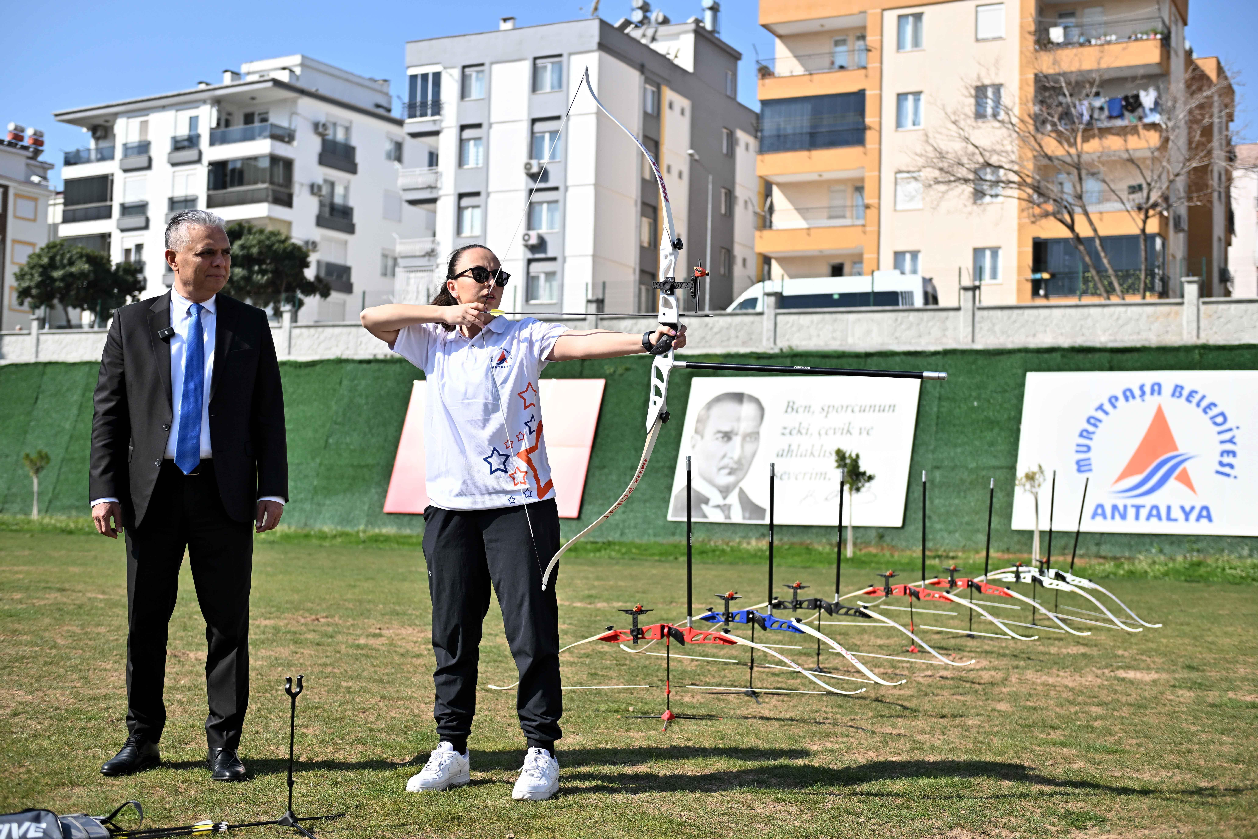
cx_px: 629
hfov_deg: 43.6
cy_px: 420
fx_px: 1572
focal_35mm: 45
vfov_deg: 29.9
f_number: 3.5
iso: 200
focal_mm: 45
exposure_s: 1/3200
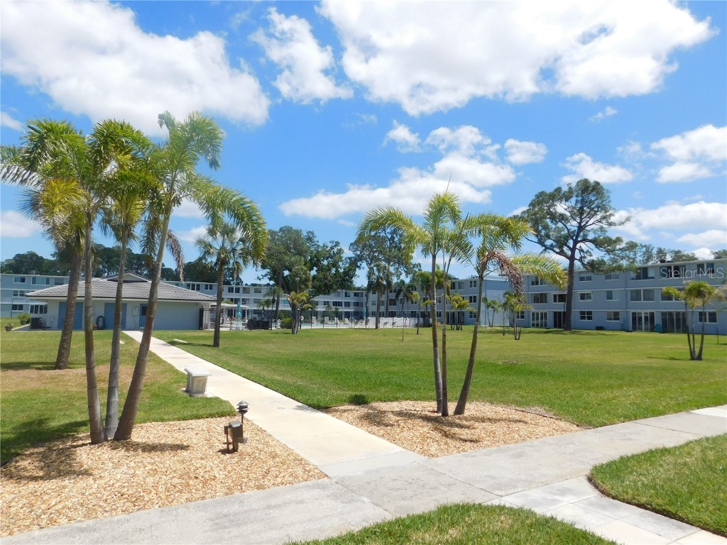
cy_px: 272
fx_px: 483
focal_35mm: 23
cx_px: 364
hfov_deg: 73.9
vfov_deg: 58.9
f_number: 6
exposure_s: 1/640
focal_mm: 4
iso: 125
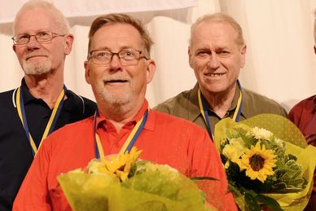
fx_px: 641
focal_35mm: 73
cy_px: 121
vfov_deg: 18.7
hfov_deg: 27.7
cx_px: 185
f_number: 4
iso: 1250
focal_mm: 45
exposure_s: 1/100
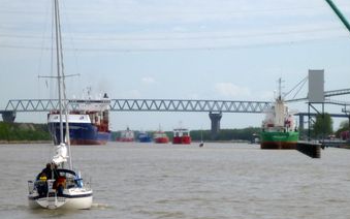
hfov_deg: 13.1
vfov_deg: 8.2
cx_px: 190
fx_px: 1526
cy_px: 88
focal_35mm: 160
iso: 100
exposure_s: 1/500
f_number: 5.9
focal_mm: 22.8
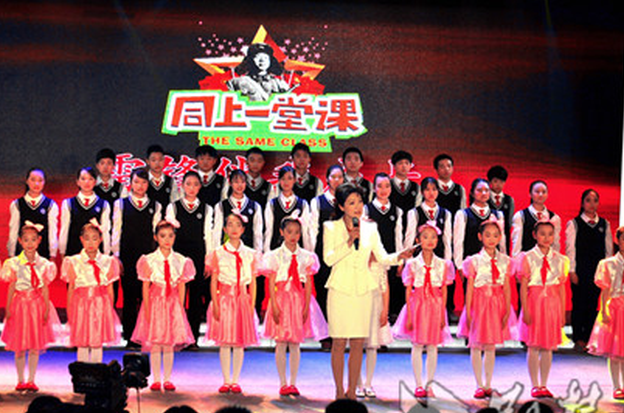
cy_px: 232
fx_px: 1677
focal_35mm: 97
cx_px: 306
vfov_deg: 14.0
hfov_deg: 21.1
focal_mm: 52
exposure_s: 1/200
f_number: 4.5
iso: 640
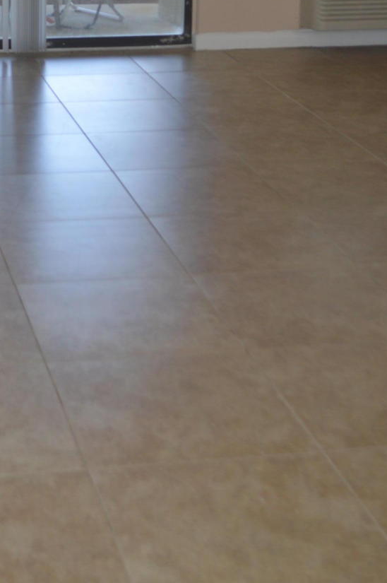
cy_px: -28
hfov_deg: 16.7
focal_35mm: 80
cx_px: 17
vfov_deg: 24.0
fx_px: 1293
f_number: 4
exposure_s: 1/125
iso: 220
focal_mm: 22
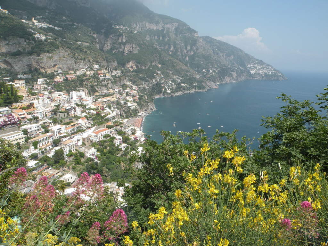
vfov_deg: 51.4
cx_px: 164
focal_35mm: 27
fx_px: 256
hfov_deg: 65.3
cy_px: 123
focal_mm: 4.7
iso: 64
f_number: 6.3
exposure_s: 1/230
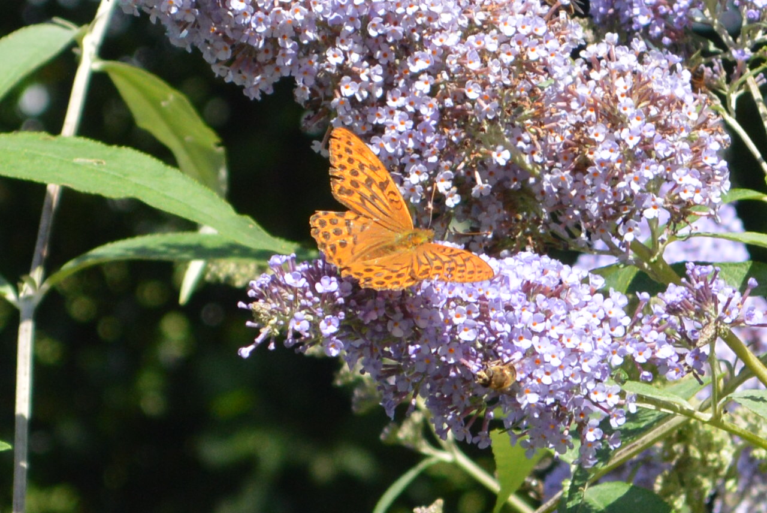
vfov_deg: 16.6
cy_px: 256
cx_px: 384
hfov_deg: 24.6
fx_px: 1759
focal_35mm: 82
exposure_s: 1/800
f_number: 5.6
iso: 400
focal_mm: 55
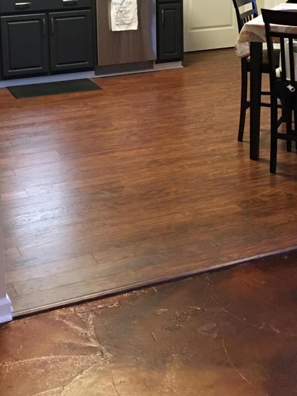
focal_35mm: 68
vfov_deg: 27.3
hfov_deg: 21.5
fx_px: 778
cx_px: 213
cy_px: 21
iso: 100
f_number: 2.2
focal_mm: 4.15
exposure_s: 1/10
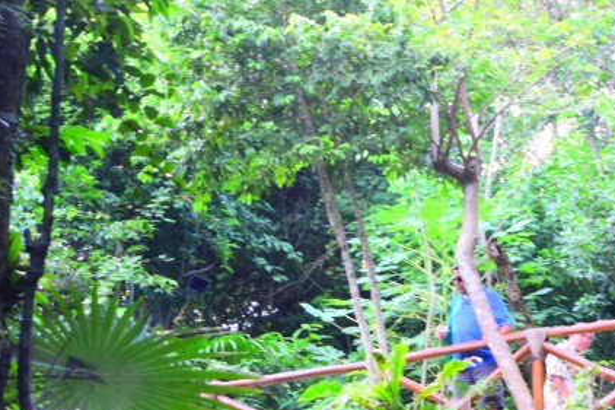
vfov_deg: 6.9
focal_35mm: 200
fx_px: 3419
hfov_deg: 10.2
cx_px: 579
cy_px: 264
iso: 800
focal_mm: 55
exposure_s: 1/60
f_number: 5.6
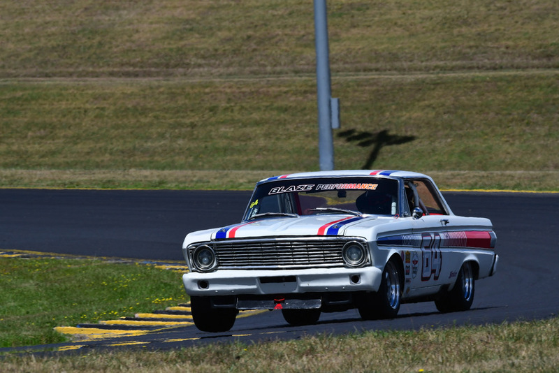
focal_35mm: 480
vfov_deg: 2.9
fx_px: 7456
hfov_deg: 4.3
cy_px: 186
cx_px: 280
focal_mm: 320
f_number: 13
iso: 250
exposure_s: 1/640
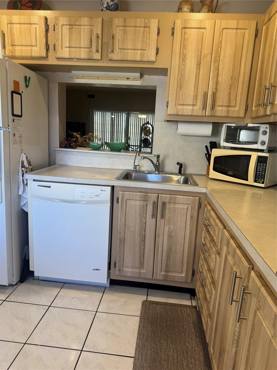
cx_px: 138
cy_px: 185
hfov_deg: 56.8
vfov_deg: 71.6
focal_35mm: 24
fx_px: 256
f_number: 1.78
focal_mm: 6.76
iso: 100
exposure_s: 1/120
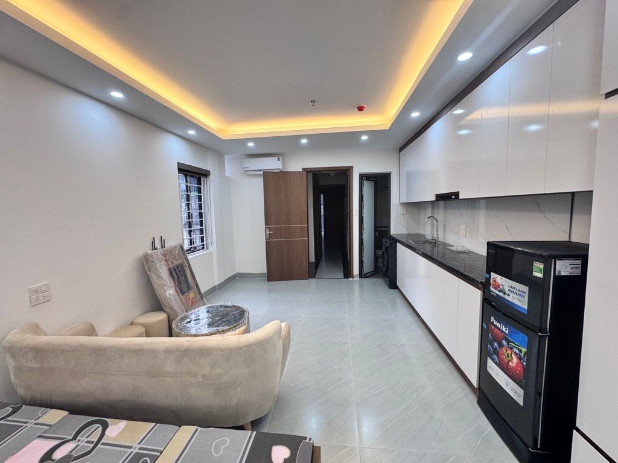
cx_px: 309
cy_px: 232
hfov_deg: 102.1
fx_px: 250
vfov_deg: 85.7
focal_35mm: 14
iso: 125
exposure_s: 1/100
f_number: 2.2
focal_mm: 2.22
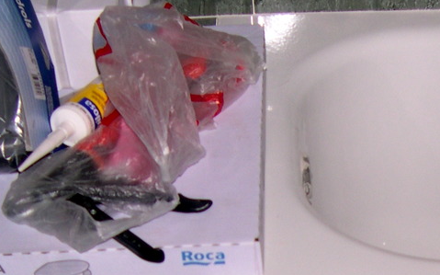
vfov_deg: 12.4
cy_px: 404
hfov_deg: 20.1
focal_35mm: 101
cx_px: 420
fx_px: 1211
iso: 100
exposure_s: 1/60
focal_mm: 8
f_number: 2.8
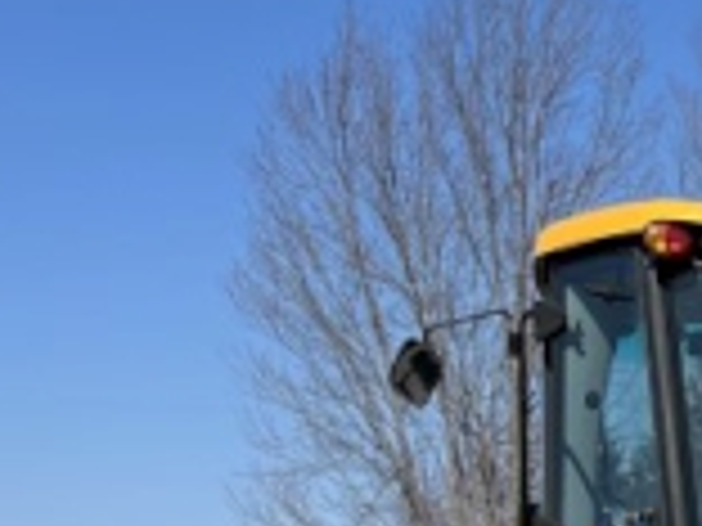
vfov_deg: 10.0
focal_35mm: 133
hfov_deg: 12.5
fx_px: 2697
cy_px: 1182
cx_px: 1516
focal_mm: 5.1
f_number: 1.6
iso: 50
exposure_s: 1/4484
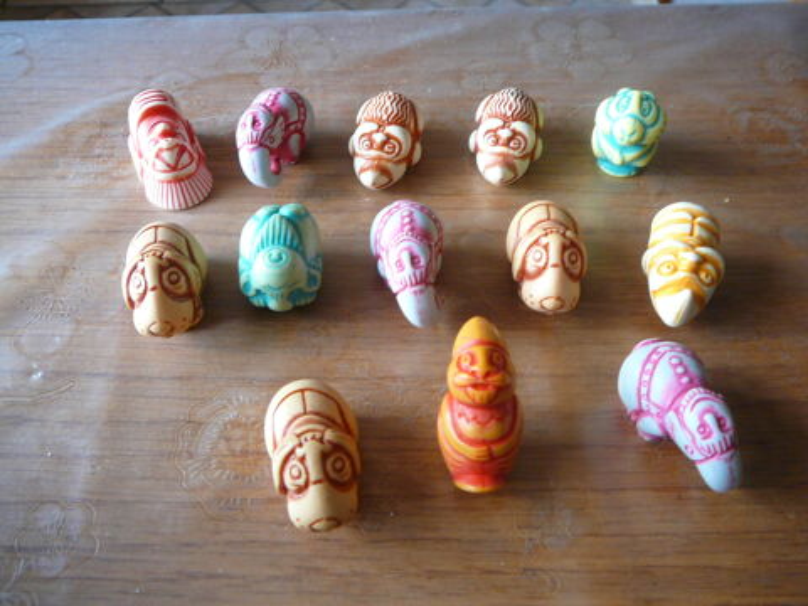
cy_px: 303
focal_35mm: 35
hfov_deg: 52.6
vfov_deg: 40.7
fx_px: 817
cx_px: 404
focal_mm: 5.2
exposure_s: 1/20
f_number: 2.8
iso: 200
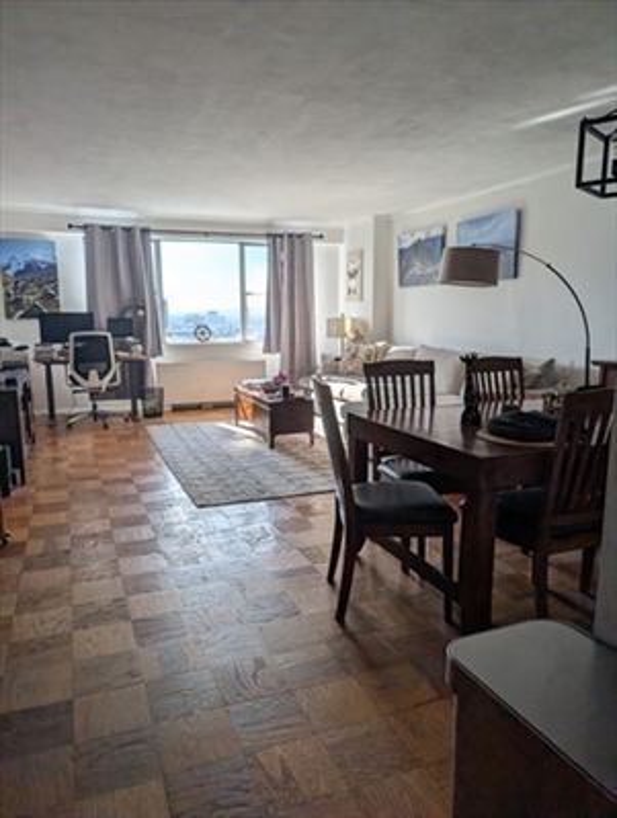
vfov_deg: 71.5
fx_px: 568
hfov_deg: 57.0
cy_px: 409
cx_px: 308
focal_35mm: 24
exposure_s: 1/443
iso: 23
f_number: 1.68
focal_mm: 6.9
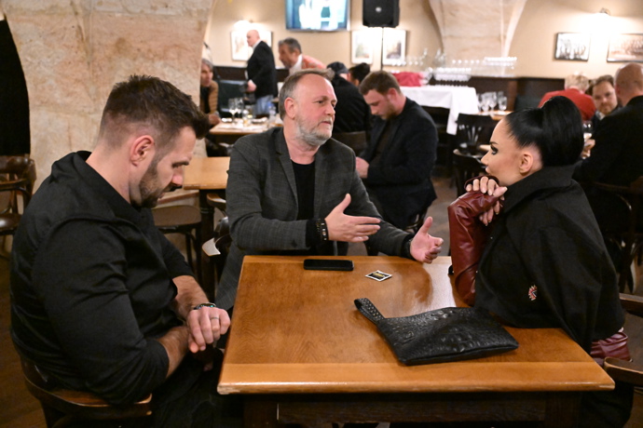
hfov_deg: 55.1
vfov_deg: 38.4
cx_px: 322
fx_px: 616
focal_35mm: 34
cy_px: 214
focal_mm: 34.5
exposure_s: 1/200
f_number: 3.5
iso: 25600
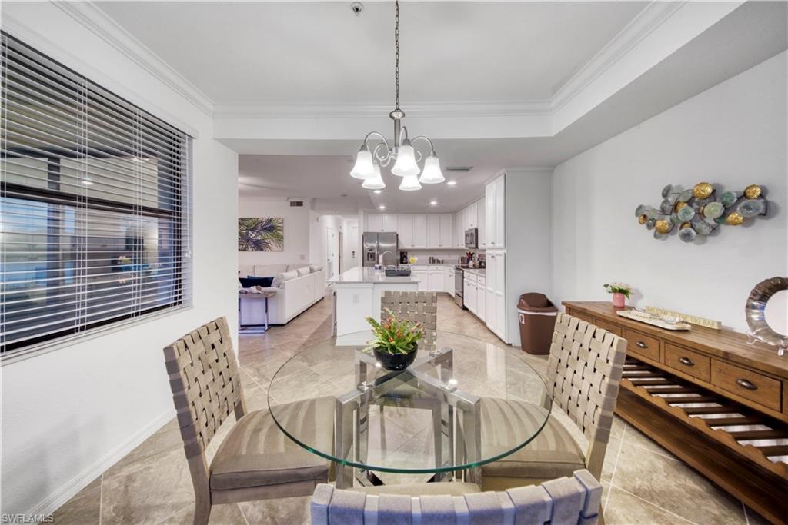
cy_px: 262
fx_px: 263
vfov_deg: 90.0
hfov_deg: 112.6
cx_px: 394
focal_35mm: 12
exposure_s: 1/20
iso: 125
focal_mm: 12
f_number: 11
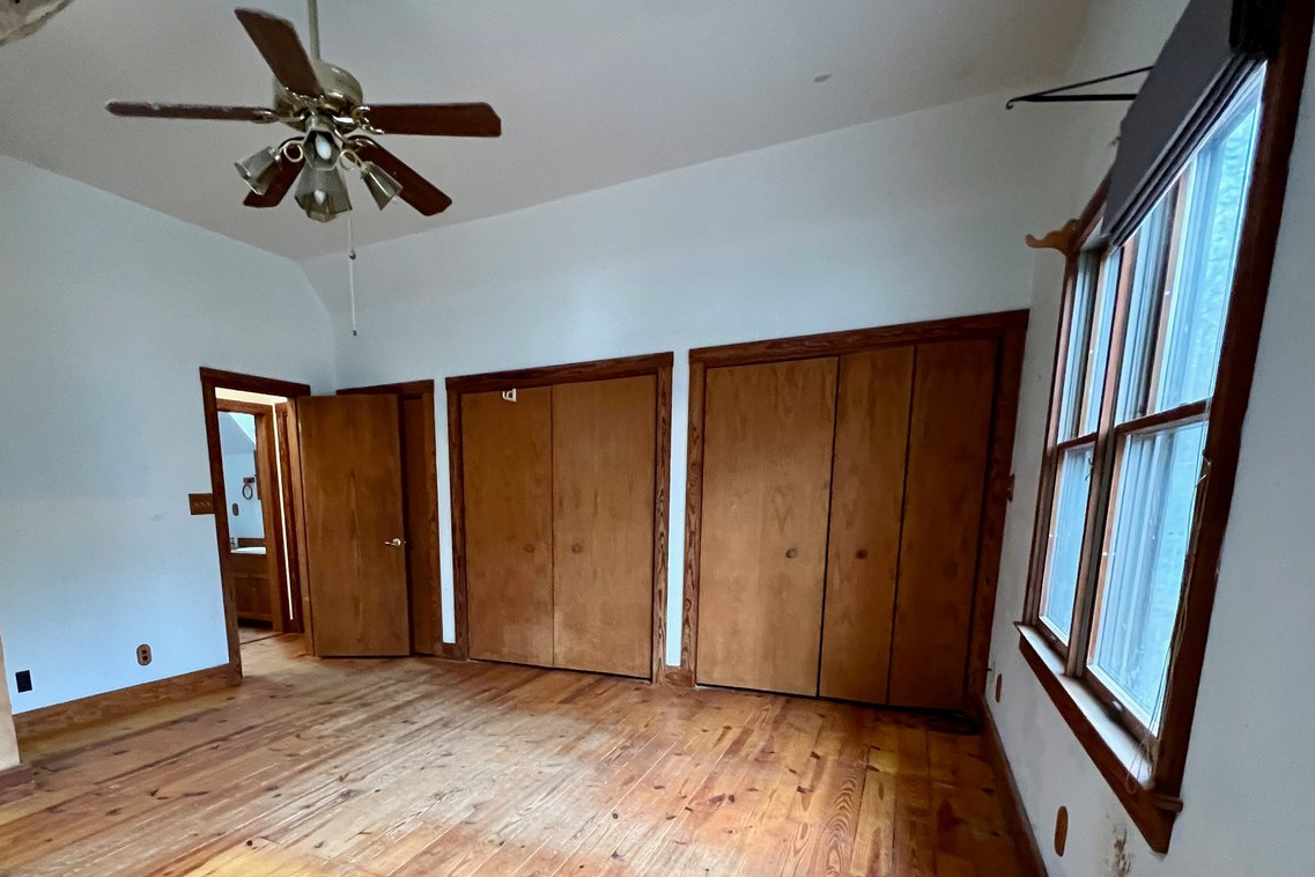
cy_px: 630
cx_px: 521
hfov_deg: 88.8
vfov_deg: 64.4
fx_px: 657
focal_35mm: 18
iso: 640
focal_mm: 1.57
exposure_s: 1/60
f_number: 1.8
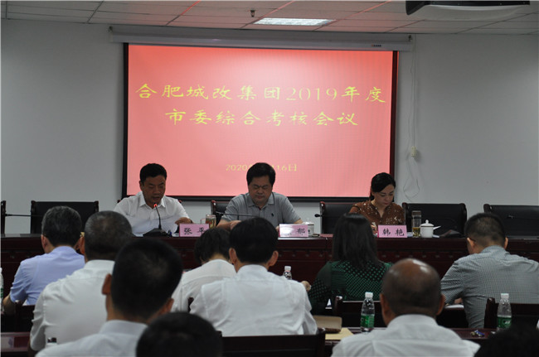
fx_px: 1480
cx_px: 270
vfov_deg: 13.8
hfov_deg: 20.6
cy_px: 178
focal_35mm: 99
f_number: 5.3
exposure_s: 1/80
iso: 1000
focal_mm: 66
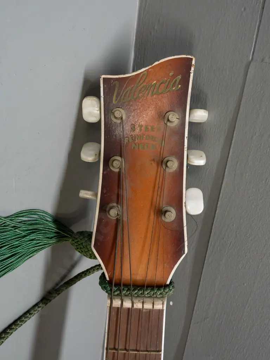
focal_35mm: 30
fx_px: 312
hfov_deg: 46.8
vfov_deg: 60.0
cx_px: 135
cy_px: 180
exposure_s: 1/125
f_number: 5.6
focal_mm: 15
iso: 3200
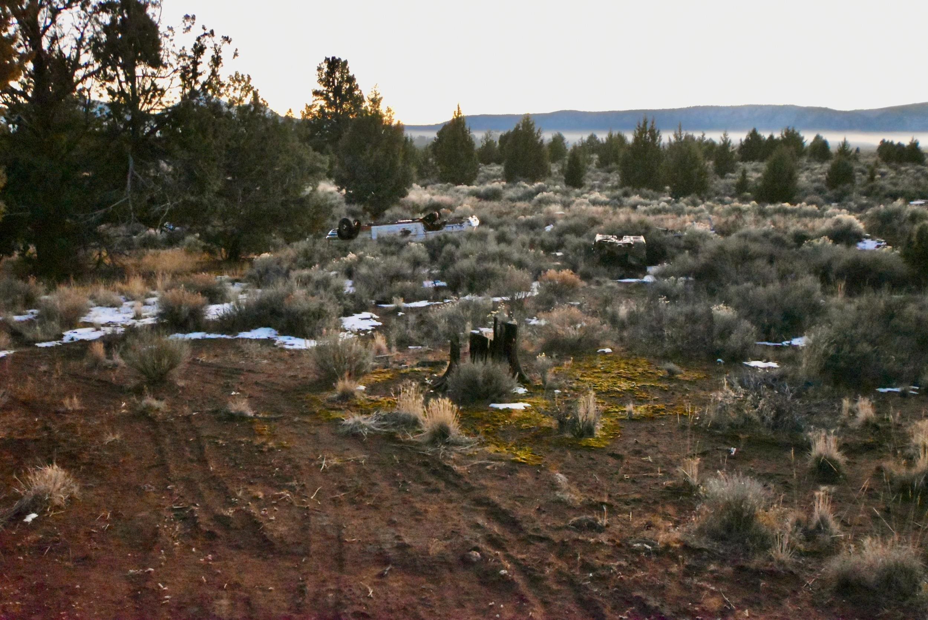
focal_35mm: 36
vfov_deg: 36.9
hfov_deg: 53.1
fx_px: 928
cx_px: 464
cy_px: 310
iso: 9000
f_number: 4.5
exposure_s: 1/125
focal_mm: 24
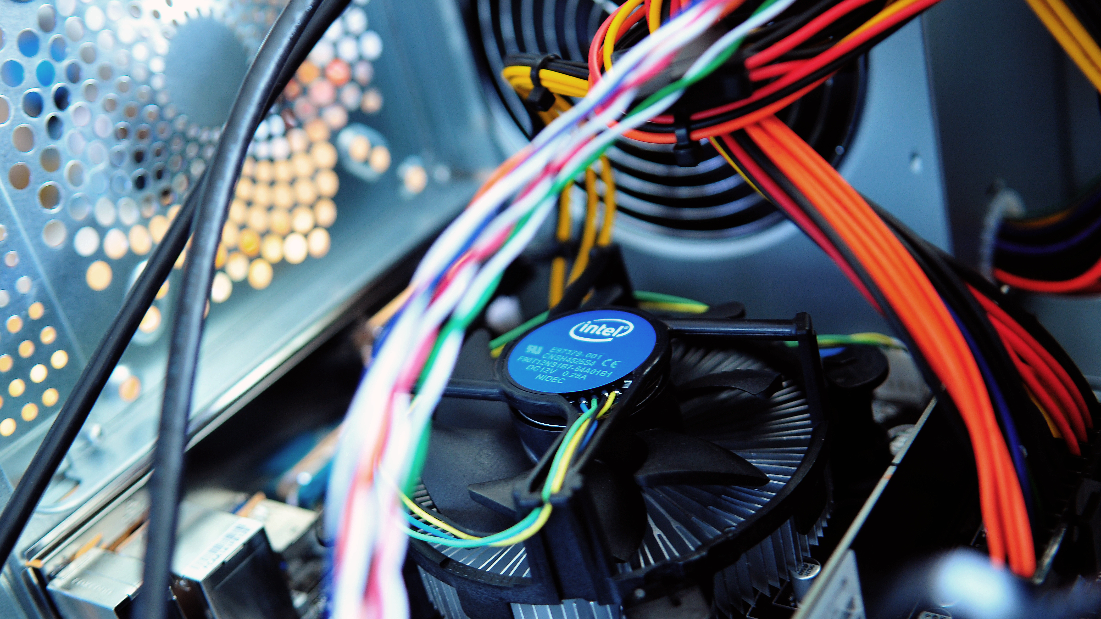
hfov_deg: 42.9
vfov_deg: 24.9
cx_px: 544
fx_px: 1401
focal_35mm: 48
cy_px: 296
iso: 200
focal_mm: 30
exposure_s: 1.3
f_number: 2.8
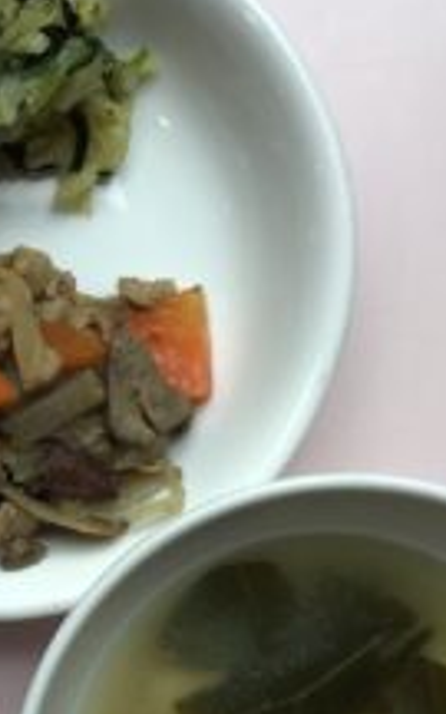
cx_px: 3
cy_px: 497
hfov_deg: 16.8
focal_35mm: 76
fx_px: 1478
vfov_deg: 26.9
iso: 32
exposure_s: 1/120
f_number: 2.4
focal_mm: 3.3
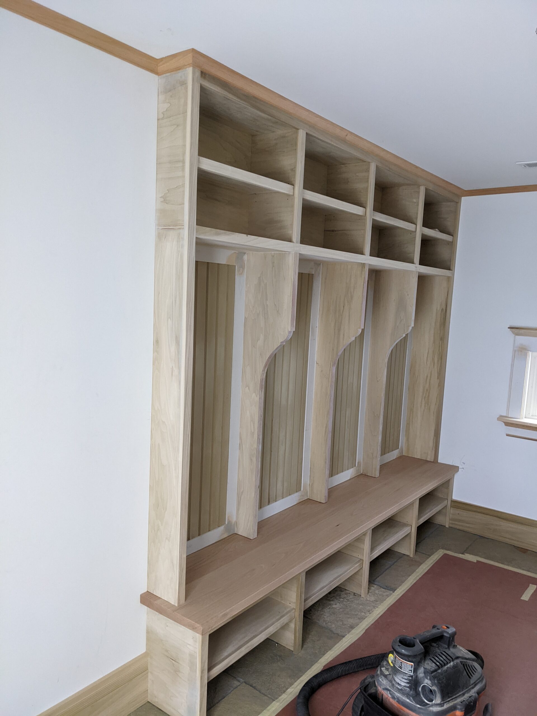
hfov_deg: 51.4
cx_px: 268
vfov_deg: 65.3
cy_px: 358
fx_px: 558
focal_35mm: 27
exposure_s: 1/23.8
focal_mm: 4.38
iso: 285
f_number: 1.73
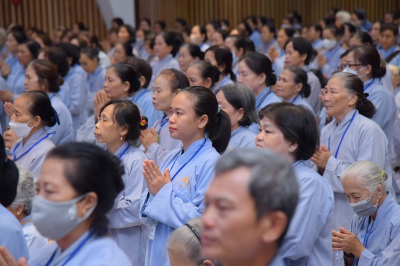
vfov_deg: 11.4
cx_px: 200
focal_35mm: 120
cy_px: 133
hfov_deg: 17.1
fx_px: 1333
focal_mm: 120
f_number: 5
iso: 1000
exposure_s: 1/125
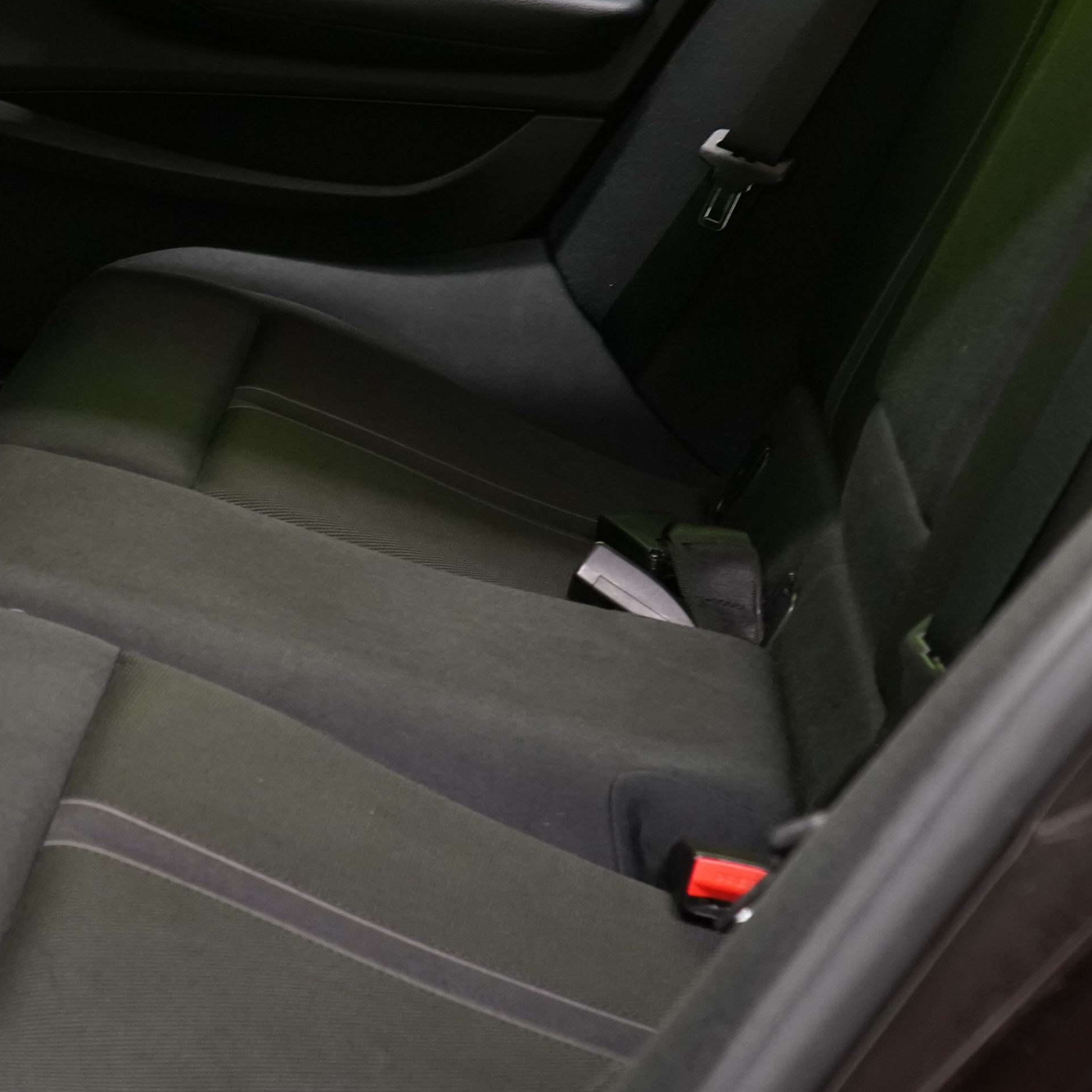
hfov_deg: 21.3
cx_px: 43
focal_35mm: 79
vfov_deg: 21.6
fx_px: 2820
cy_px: 183
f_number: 5
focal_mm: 30
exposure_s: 1/20
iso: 2000
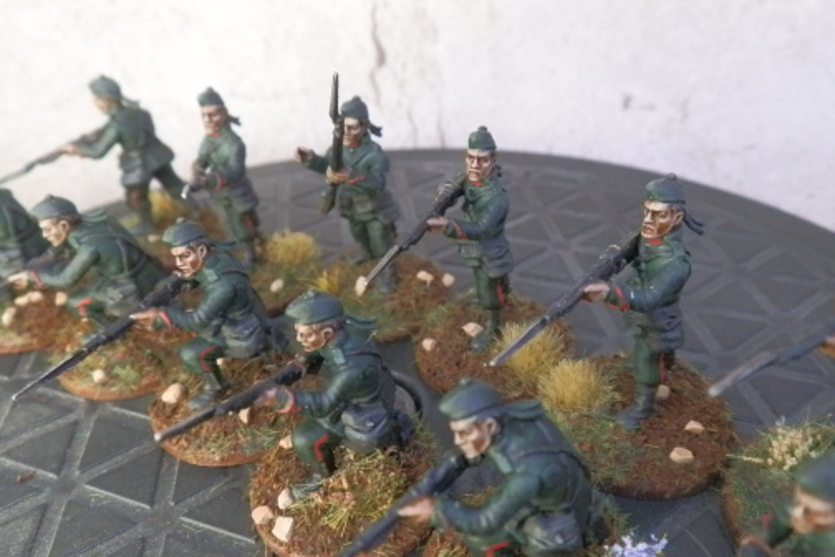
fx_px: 719
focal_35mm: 31
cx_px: 416
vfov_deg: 42.3
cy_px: 292
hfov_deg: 60.3
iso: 400
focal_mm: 5
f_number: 3.1
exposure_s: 1/80
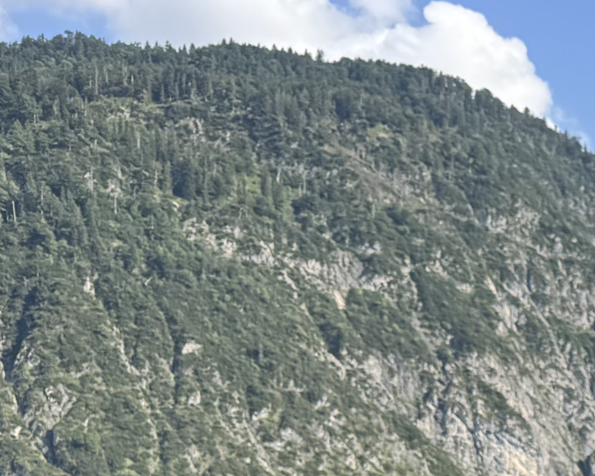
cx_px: 999
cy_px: 872
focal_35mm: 105
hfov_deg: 16.1
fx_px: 1850
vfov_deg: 13.2
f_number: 1.78
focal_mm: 6.76
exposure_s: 1/1560
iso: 80
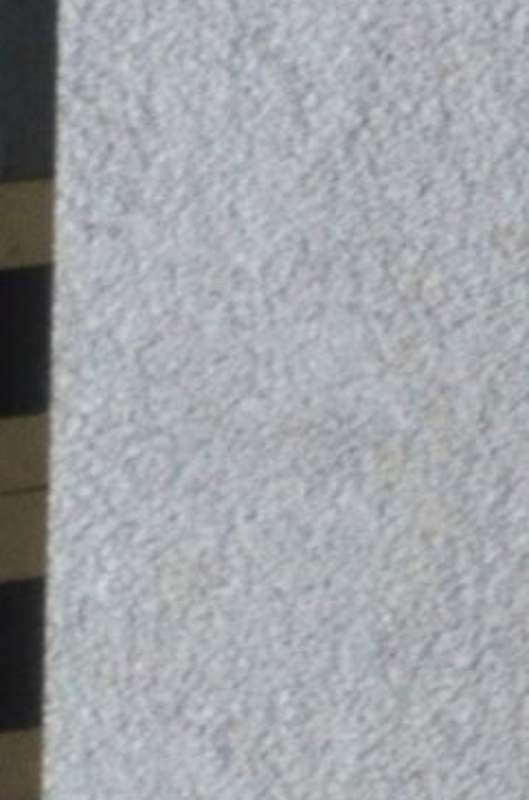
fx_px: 23364
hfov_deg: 1.3
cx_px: 1810
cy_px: -1679
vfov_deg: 1.9
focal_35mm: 1053
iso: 1000
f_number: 8
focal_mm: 100
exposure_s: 1/100
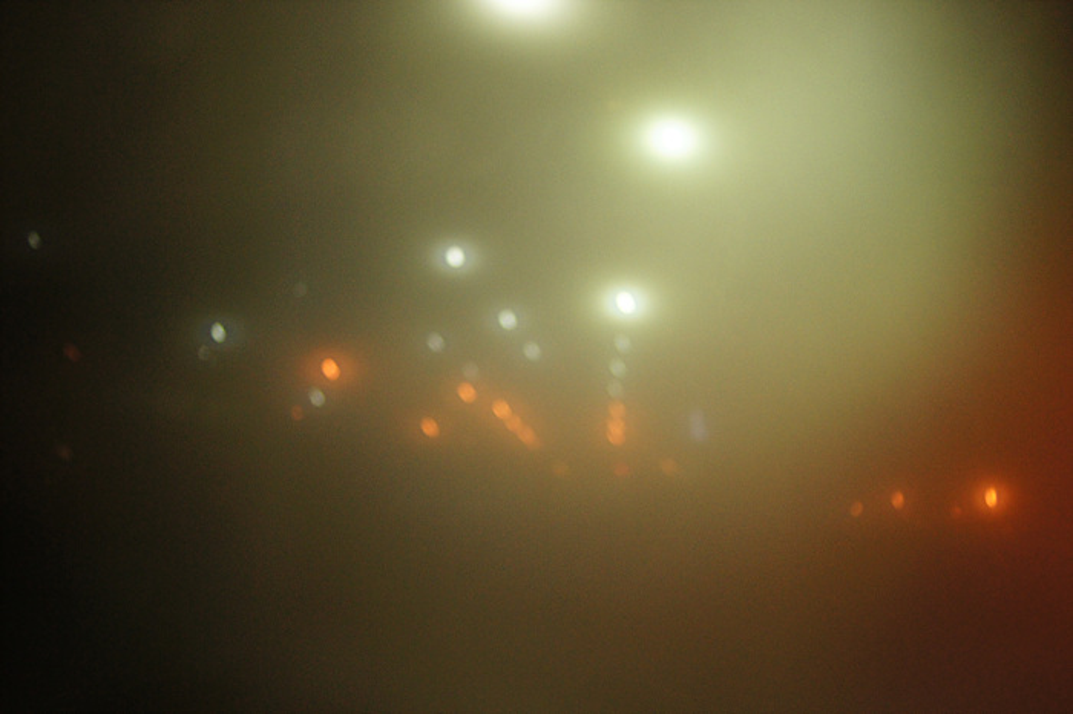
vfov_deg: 25.7
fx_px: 1564
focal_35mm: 52
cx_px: 536
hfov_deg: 37.9
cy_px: 357
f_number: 1.8
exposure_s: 1/25
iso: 1600
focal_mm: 35
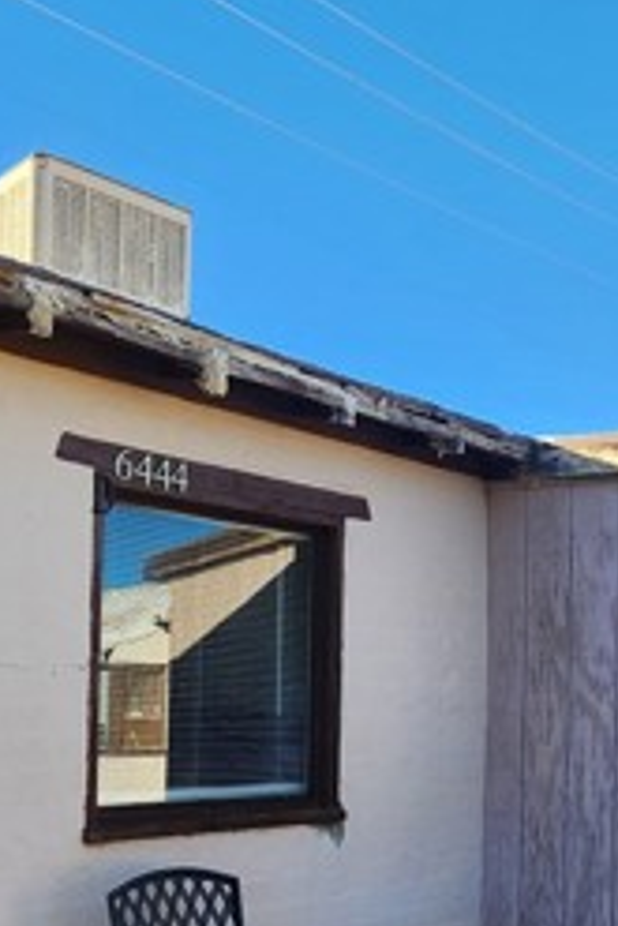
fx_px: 900
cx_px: 169
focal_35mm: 35
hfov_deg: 37.1
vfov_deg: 52.2
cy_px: 686
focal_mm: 2.2
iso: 50
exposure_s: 1/604
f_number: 2.2
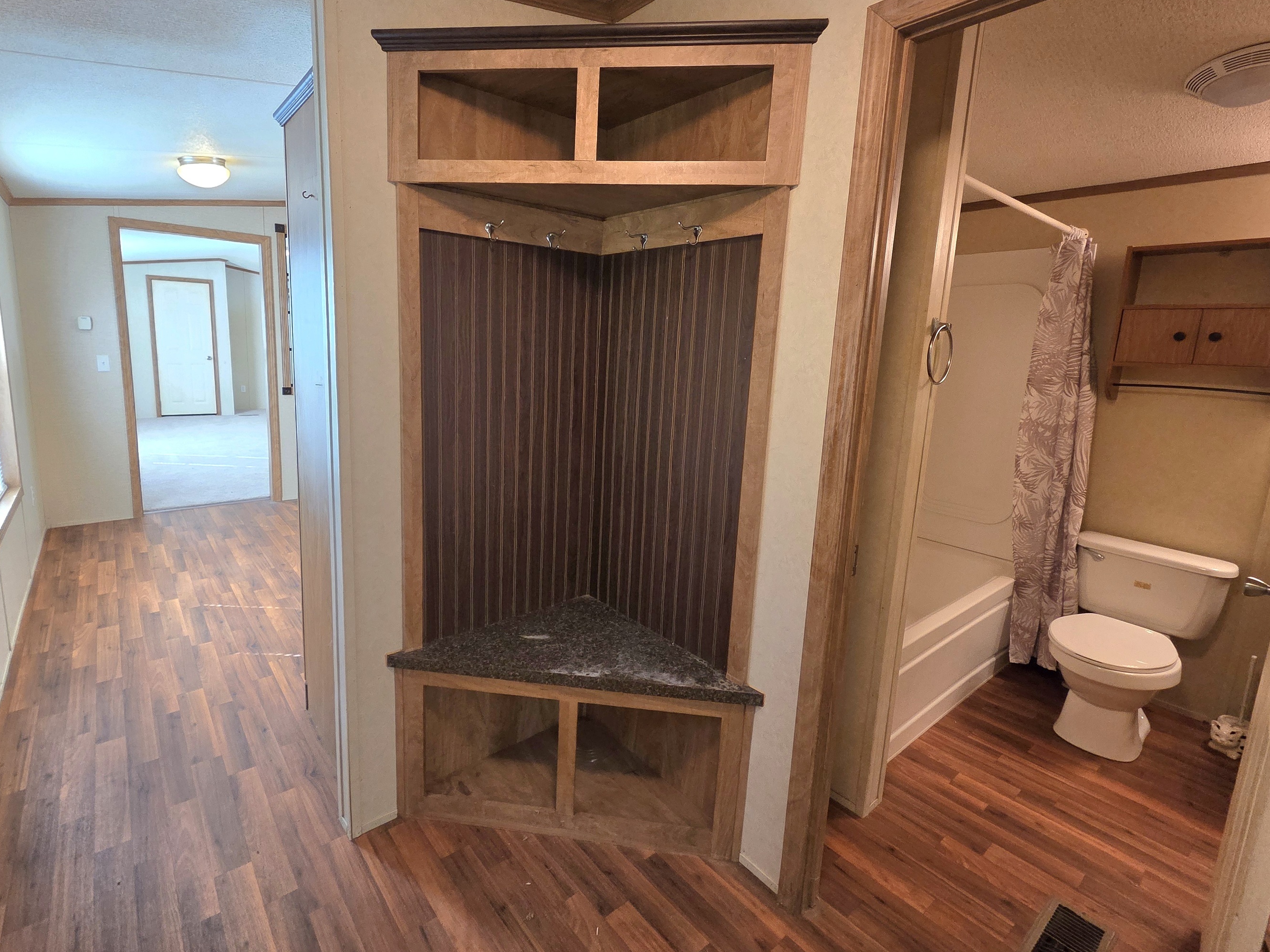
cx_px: 584
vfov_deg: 81.6
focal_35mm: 15
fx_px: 550
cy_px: 438
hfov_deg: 98.0
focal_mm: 2.2
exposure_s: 1/60.2
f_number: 2.2
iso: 320
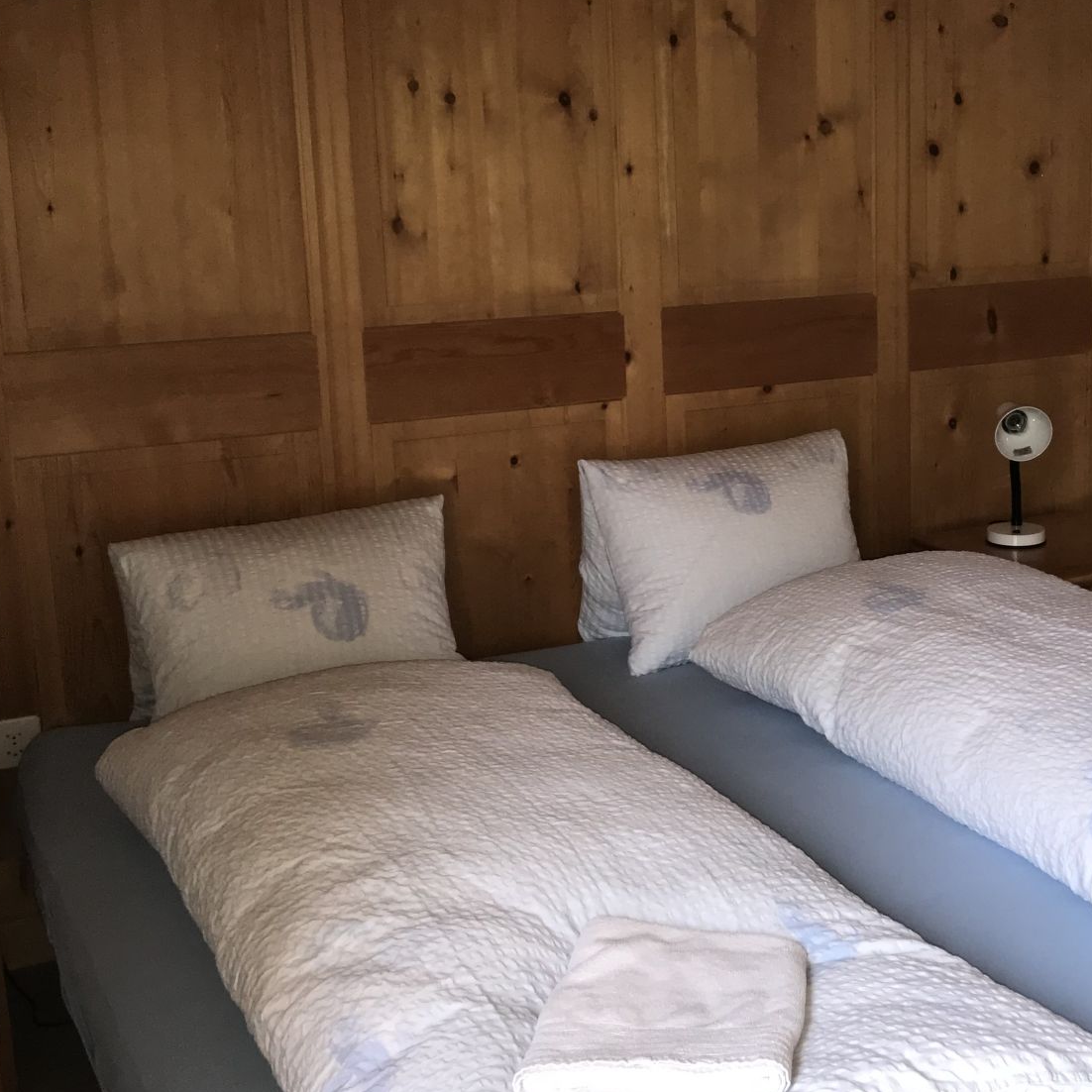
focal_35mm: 46
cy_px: 486
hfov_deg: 36.0
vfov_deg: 36.7
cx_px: 810
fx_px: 1642
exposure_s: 1/33
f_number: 1.8
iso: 40
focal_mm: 3.99
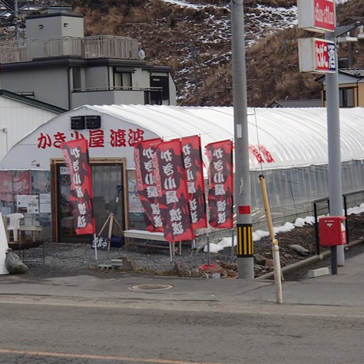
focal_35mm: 93
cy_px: 180
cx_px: 131
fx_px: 1106
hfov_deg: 18.6
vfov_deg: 18.7
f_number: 5.9
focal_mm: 14
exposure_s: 1/80
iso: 200
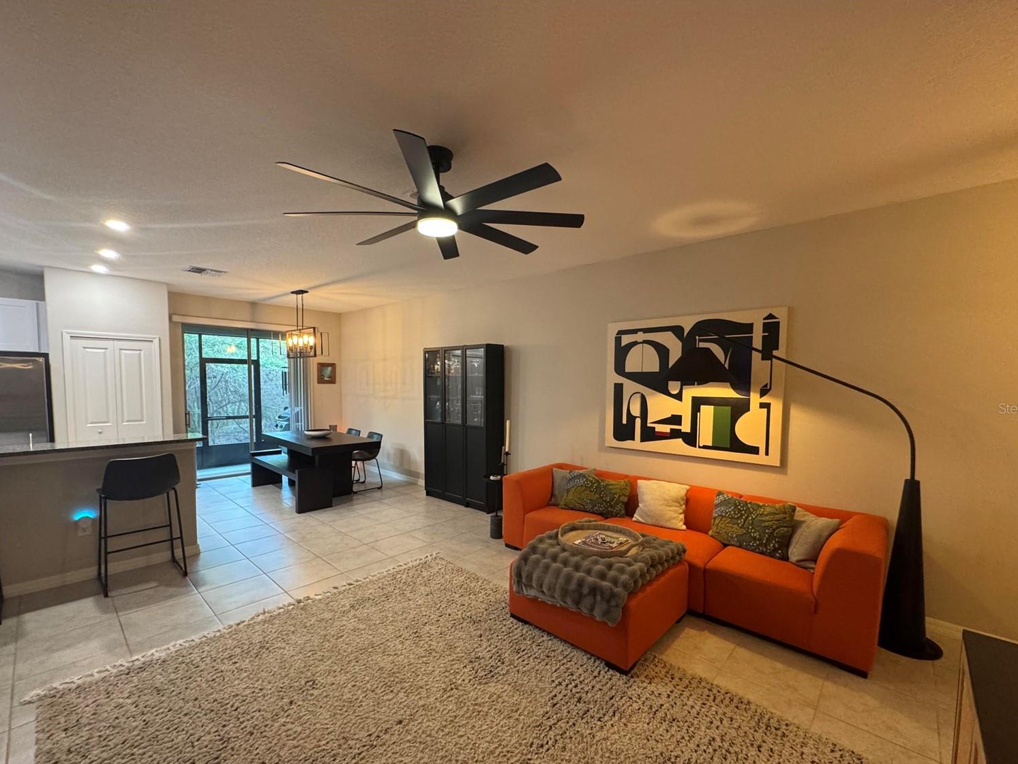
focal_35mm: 15
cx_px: 518
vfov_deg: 81.6
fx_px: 441
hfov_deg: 98.2
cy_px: 408
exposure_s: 1/60
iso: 500
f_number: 2.2
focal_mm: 2.22
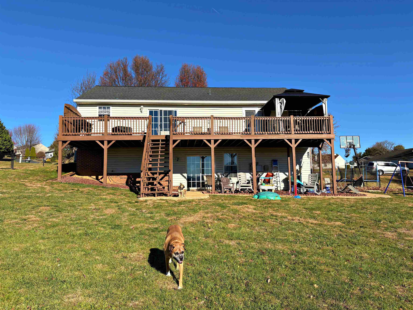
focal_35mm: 26
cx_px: 206
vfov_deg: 53.1
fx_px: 310
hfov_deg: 67.3
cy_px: 155
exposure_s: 1/3279
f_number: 1.6
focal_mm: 5.96
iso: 50
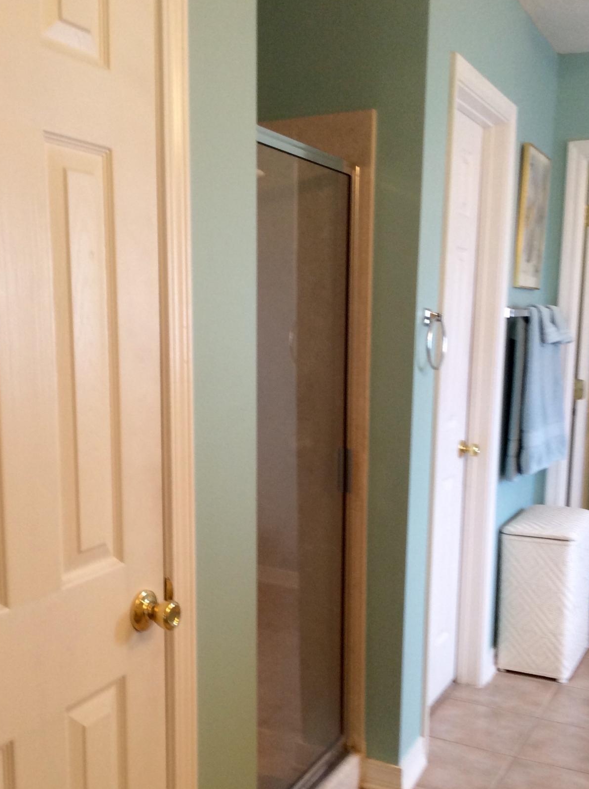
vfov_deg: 46.6
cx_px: 250
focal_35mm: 40
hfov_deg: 35.8
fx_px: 910
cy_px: 473
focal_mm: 3.3
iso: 64
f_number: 2.4
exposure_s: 1/24
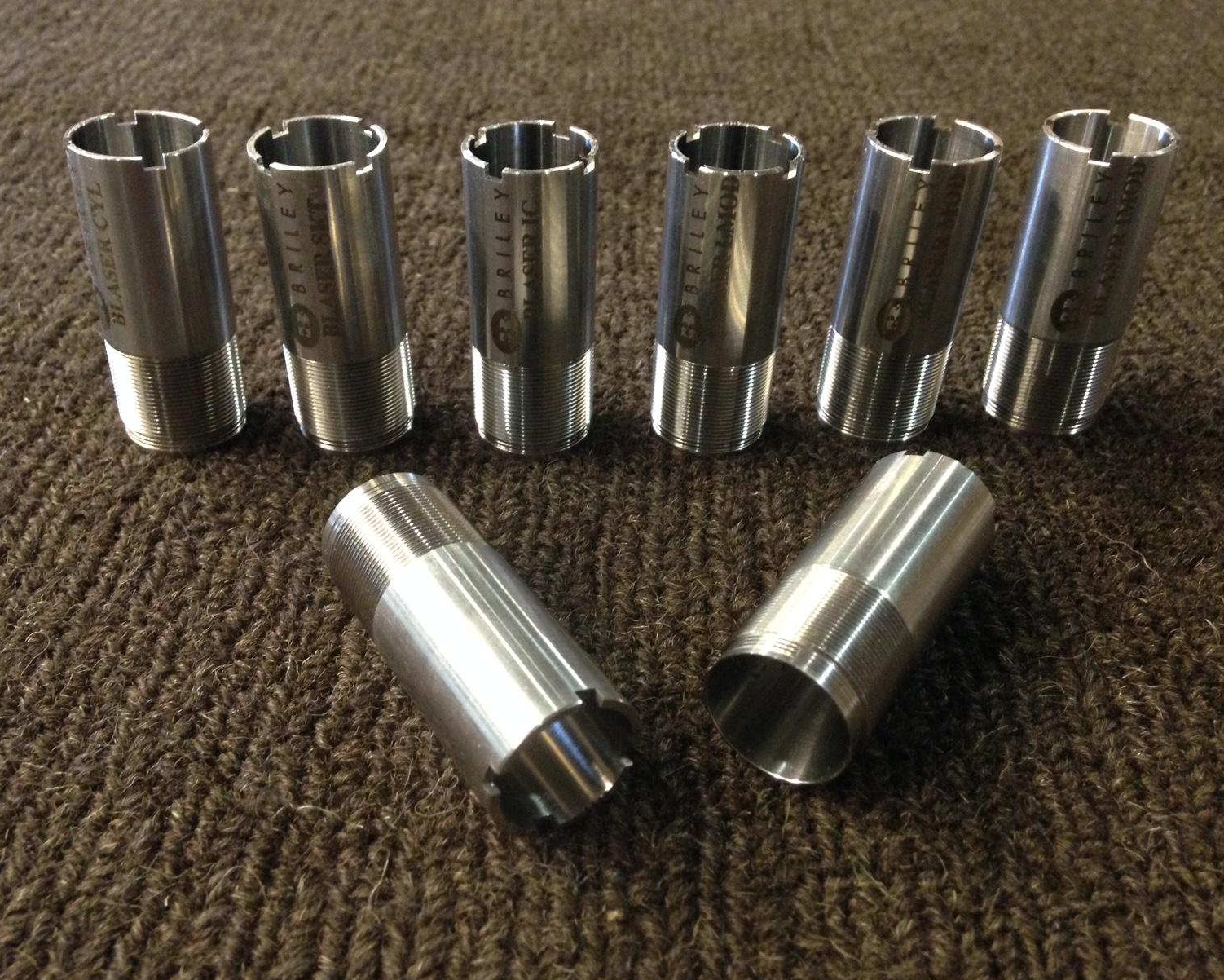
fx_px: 1268
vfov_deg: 42.2
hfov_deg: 51.5
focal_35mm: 35
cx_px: 570
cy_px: 492
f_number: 2.4
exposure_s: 1/20
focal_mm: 4.12
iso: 400
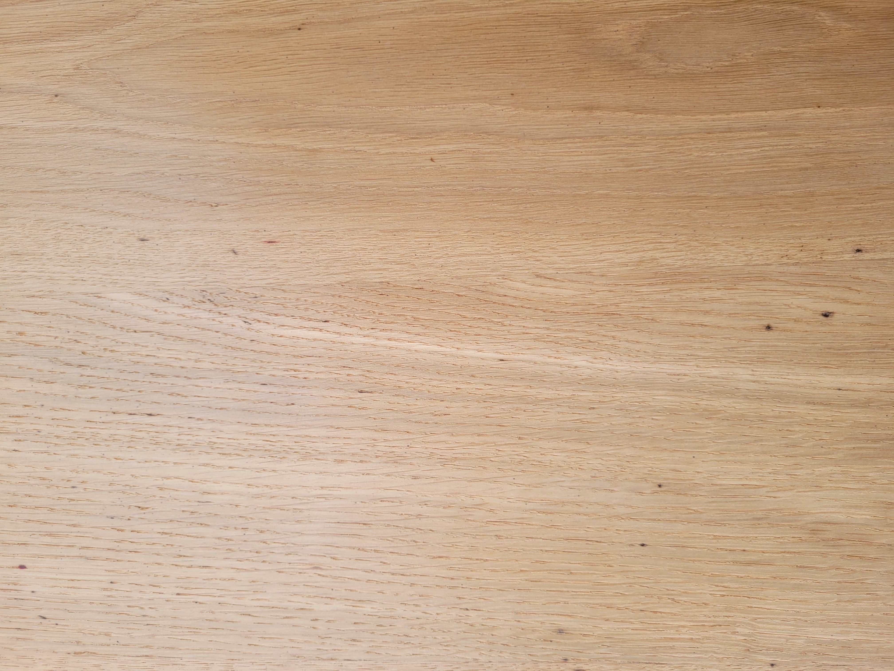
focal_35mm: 26
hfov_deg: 67.3
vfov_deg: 53.1
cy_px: 336
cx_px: 447
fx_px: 671
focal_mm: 5.4
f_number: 1.8
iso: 40
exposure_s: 1/124
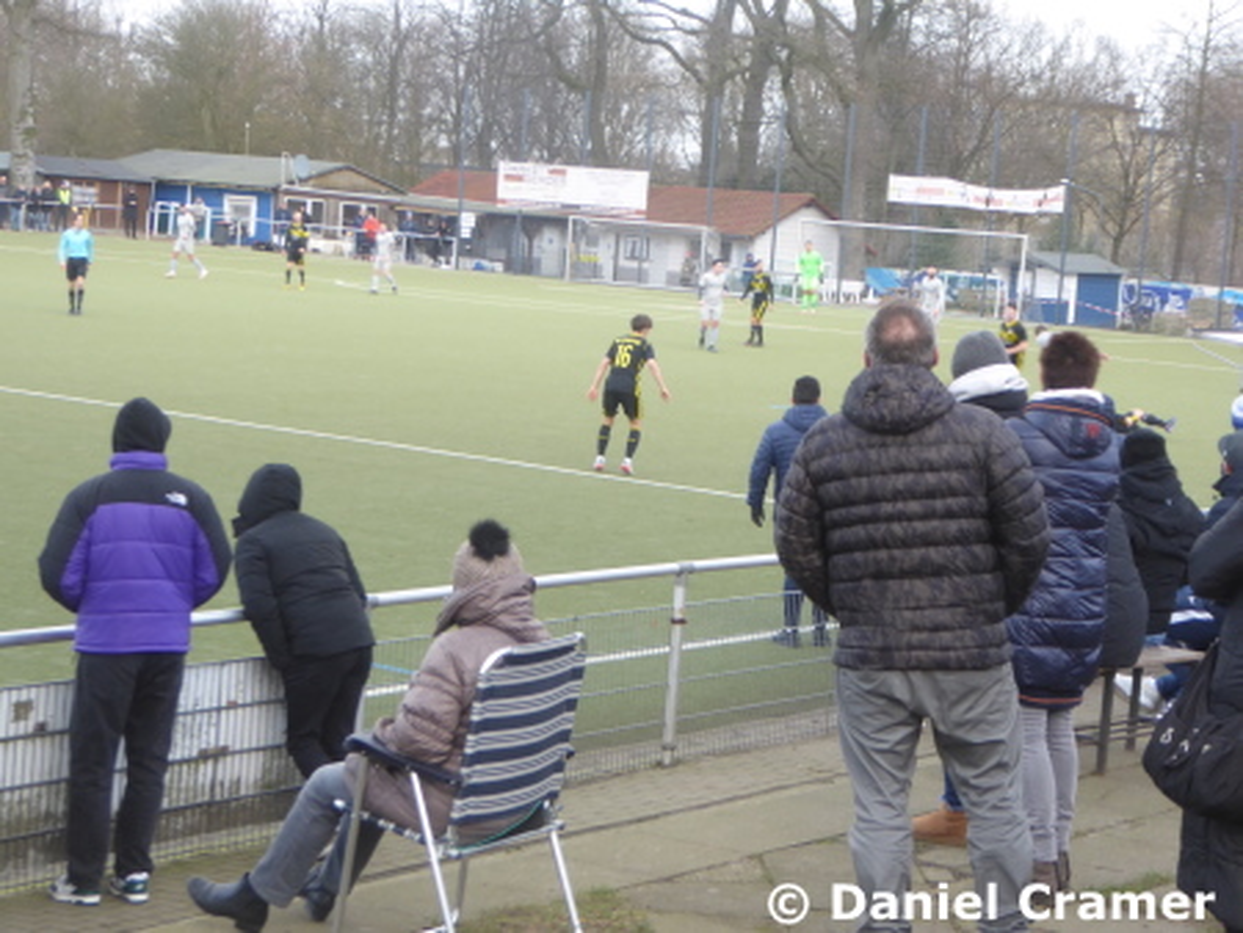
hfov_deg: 23.3
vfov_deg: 17.6
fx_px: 3018
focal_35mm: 84
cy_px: 466
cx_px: 622
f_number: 4.8
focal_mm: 15
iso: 160
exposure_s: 1/60
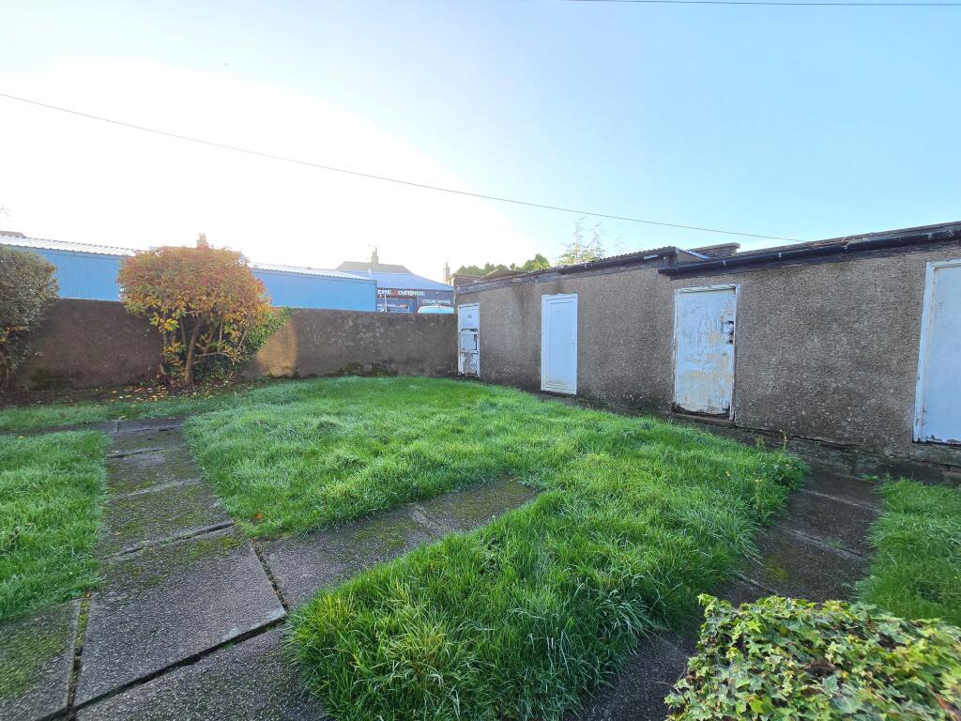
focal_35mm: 13
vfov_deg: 89.9
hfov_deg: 106.2
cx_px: 480
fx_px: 361
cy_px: 360
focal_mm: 2.2
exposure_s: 1/151
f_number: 2.2
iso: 50
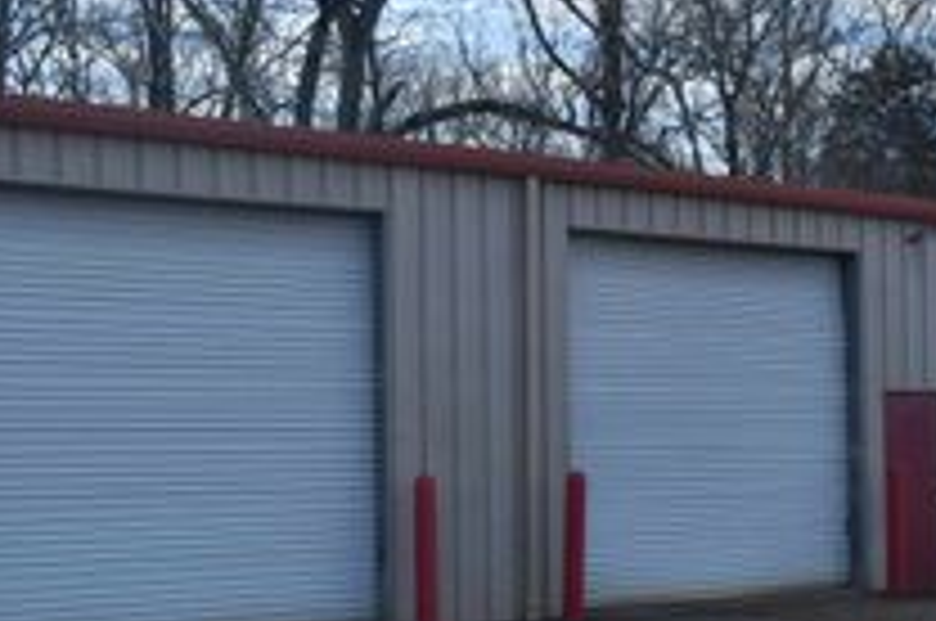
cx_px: 896
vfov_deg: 20.7
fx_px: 1687
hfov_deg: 29.3
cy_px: 434
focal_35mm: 65
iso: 100
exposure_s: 1/200
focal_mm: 18
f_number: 7.1
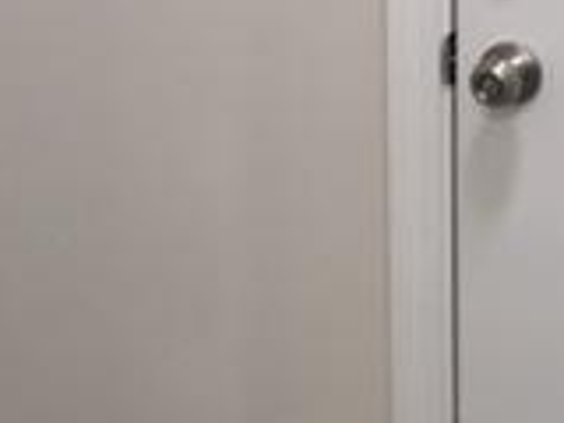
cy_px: -85
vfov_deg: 12.5
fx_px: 1890
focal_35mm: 116
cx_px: -92
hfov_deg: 16.4
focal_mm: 4.15
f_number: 2.2
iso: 50
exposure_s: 1/30
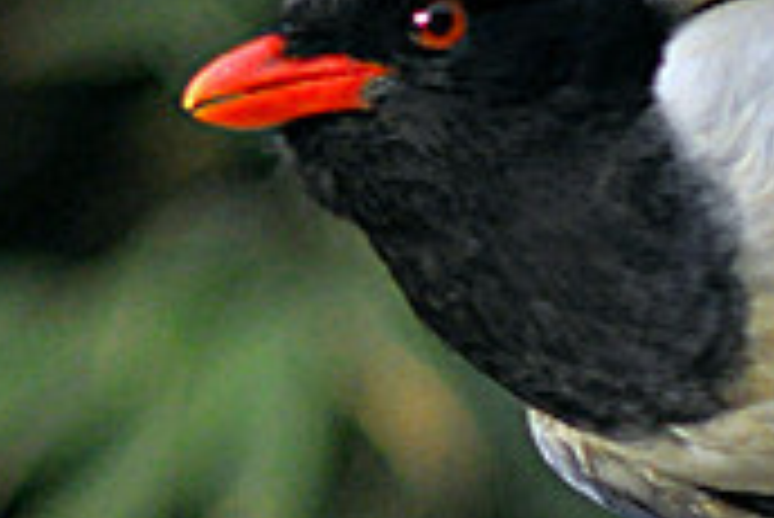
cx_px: 405
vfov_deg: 0.7
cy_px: 345
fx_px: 44907
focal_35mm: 2087
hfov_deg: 1.0
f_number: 5.6
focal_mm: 300
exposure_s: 1/1600
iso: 1000
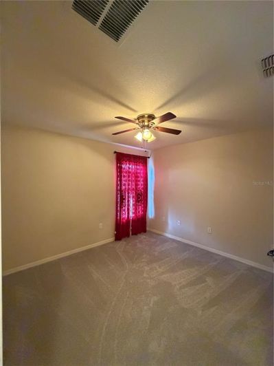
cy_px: 183
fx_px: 148
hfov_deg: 85.7
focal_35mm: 14
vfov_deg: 102.1
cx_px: 137
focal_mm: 2.22
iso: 1000
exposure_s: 1/60
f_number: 2.2
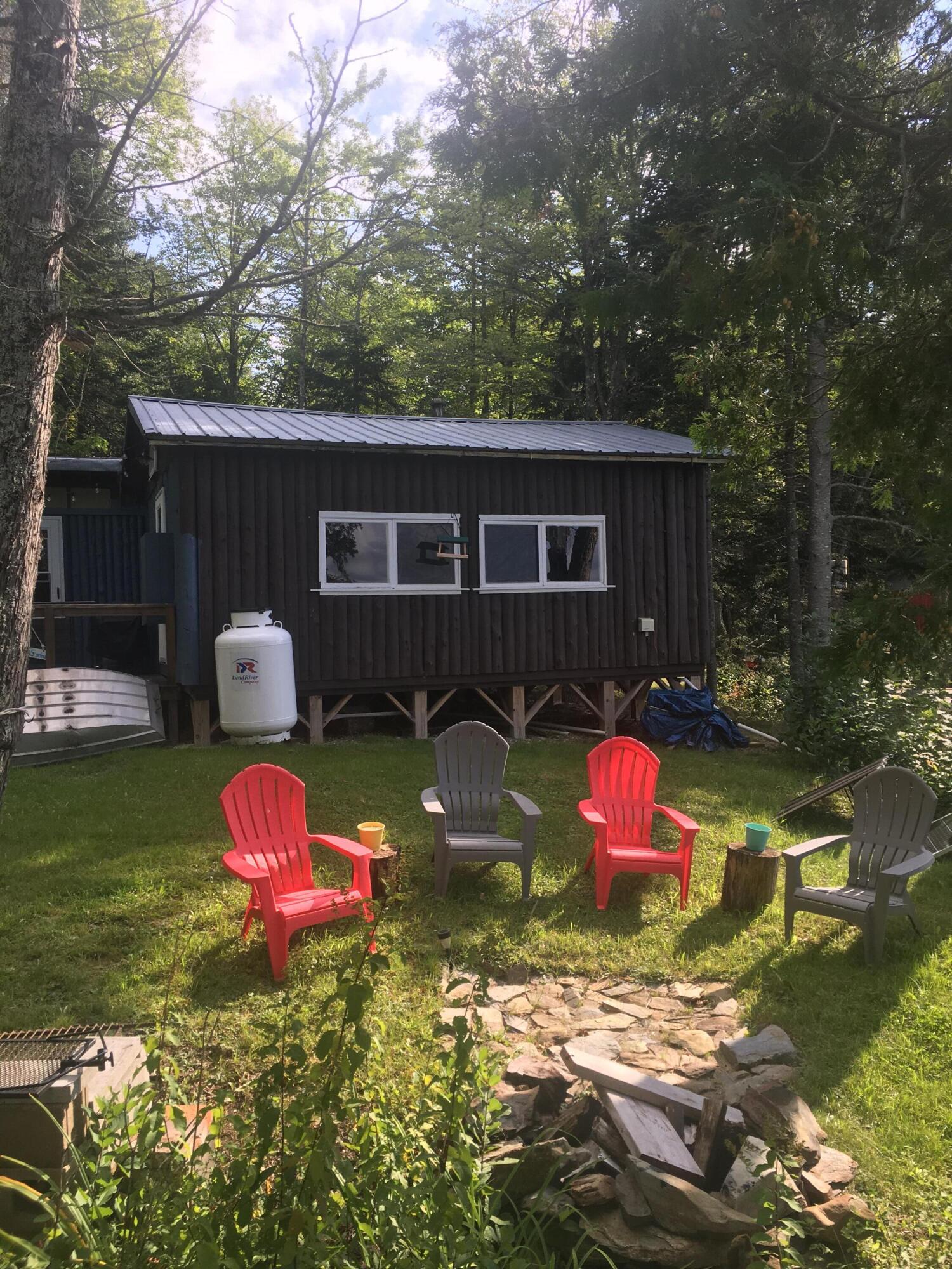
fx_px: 1063
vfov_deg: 61.7
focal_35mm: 29
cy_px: 634
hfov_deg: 48.2
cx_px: 476
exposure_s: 1/578
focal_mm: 4.15
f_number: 2.2
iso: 25
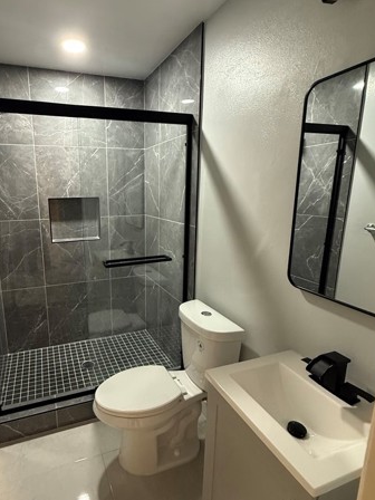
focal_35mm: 20
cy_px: 249
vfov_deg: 81.7
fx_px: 289
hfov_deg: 64.8
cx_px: 136
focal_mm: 2.22
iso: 640
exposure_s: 1/60
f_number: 2.2
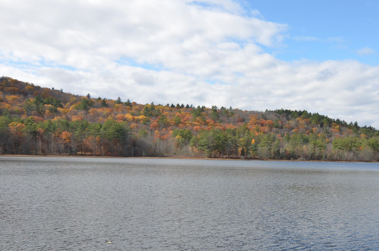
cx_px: 243
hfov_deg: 52.5
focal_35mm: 36
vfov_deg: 36.0
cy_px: 184
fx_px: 378
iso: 110
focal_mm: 16
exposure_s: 1/250
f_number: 8
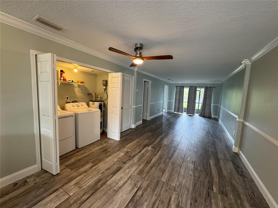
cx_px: 139
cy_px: 104
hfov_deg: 102.1
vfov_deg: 85.7
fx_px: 112
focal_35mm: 14
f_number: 2.2
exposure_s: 1/60
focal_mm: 2.22
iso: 160
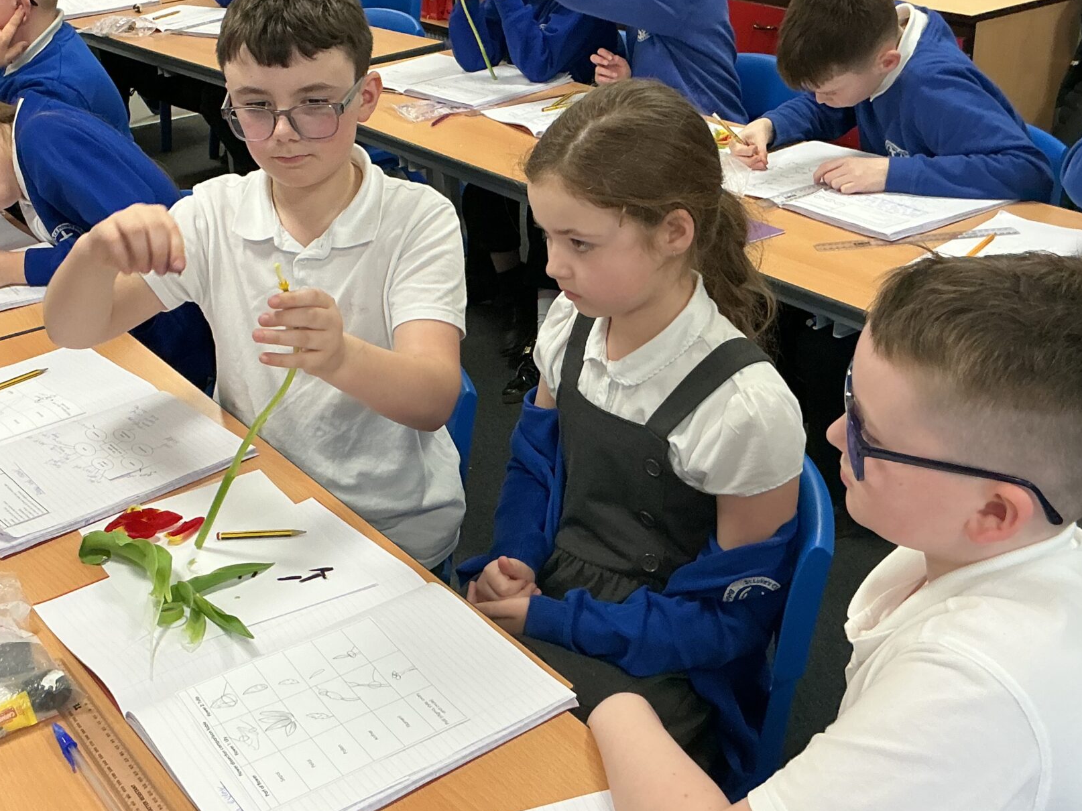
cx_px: 466
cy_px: 347
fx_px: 1438
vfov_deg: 31.5
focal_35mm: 46
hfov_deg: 41.2
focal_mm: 3
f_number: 1.8
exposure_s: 1/60
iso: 80
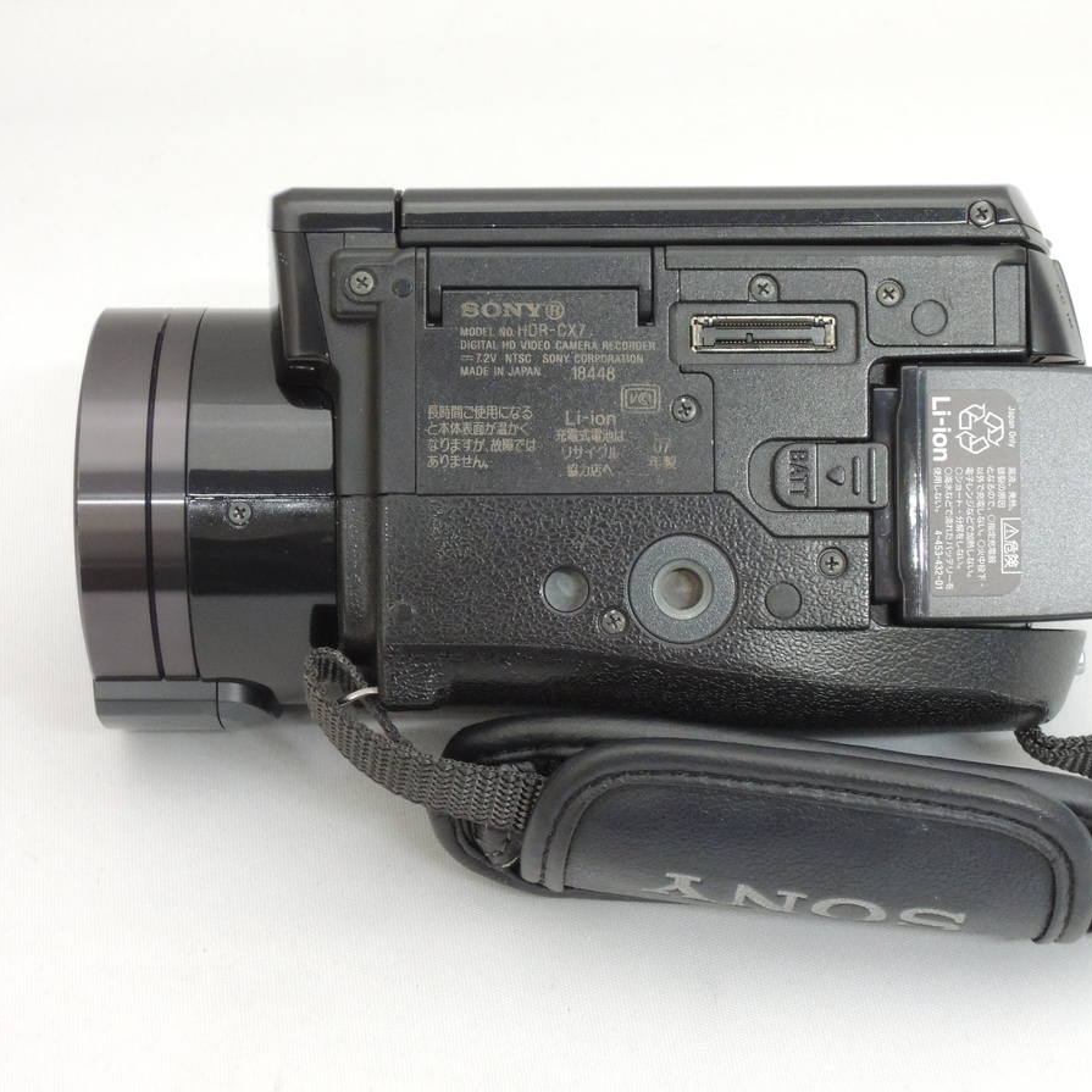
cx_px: 649
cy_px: 548
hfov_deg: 20.9
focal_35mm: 83
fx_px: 2962
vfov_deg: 20.9
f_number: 4.5
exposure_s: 1/25
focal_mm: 12.5
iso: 720
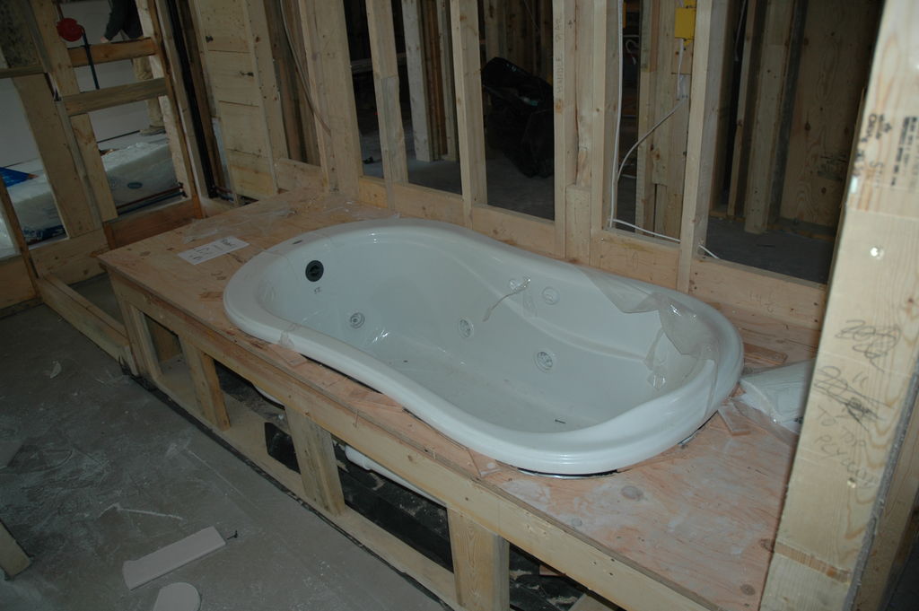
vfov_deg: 47.9
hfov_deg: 67.4
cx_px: 460
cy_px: 306
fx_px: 689
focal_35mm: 27
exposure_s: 1/60
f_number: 3.5
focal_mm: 18
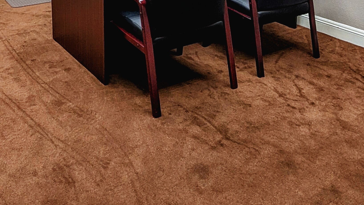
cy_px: -48
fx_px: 415
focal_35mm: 43
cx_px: 164
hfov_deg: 47.3
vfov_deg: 24.7
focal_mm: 2.35
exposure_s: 1/30
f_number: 2.2
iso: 33
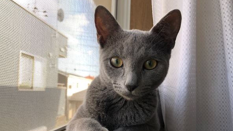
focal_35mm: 31
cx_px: 118
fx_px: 192
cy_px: 86
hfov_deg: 62.6
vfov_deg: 37.4
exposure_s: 1/167
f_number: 1.8
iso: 20
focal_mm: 3.99
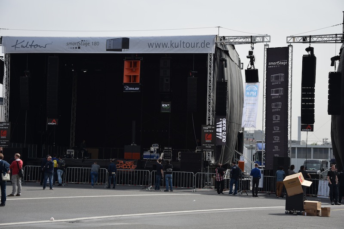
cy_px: 114
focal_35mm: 72
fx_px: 688
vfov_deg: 18.9
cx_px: 172
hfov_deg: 28.1
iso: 200
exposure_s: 1/1600
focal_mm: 48
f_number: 5
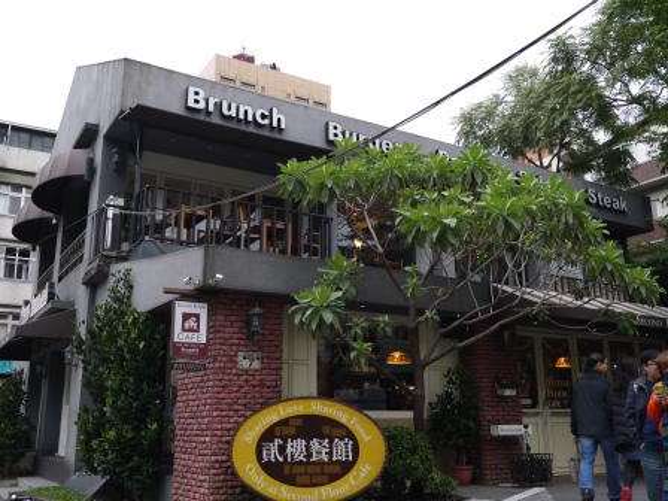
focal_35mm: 34
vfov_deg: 41.8
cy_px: 250
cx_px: 334
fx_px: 656
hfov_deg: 54.0
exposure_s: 1/60
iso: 160
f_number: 4.2
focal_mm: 17
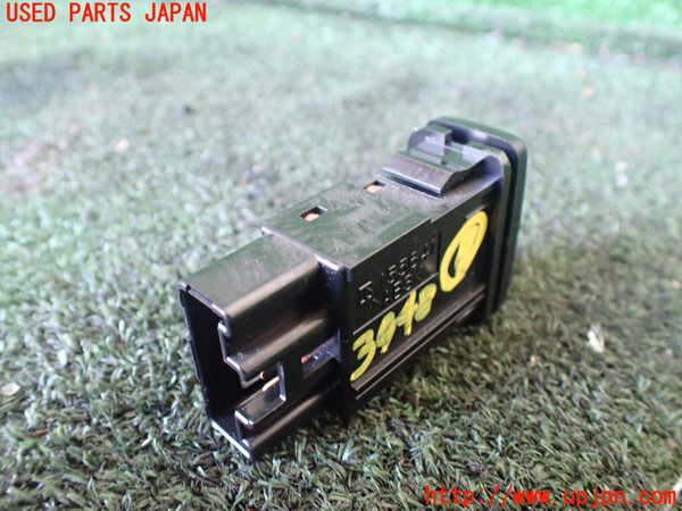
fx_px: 591
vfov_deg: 46.8
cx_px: 341
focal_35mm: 30
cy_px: 256
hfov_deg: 60.0
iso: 800
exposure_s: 1/30
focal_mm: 5.4
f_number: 2.3
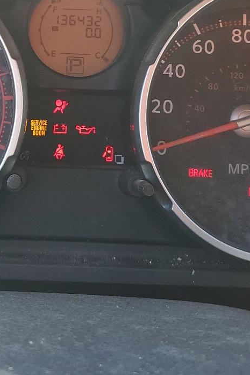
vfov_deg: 31.4
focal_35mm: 62
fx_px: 646
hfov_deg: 21.7
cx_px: 57
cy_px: 66
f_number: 1.5
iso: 50
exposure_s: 1/132
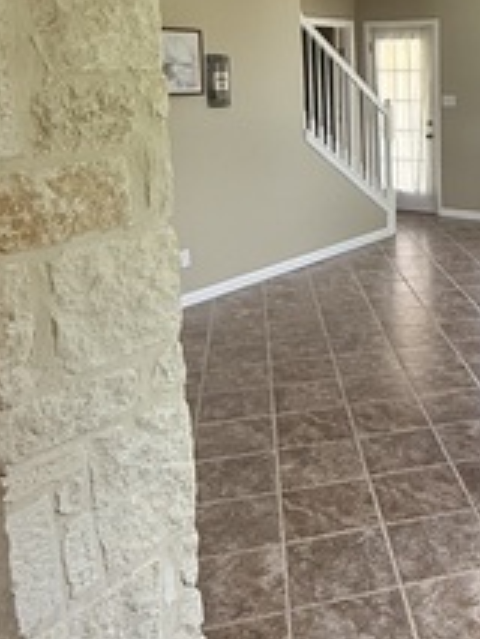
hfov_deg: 31.5
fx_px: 776
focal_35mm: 42
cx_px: 492
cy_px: 177
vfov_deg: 43.6
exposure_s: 1/99
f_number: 2.2
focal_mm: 2.22
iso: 125
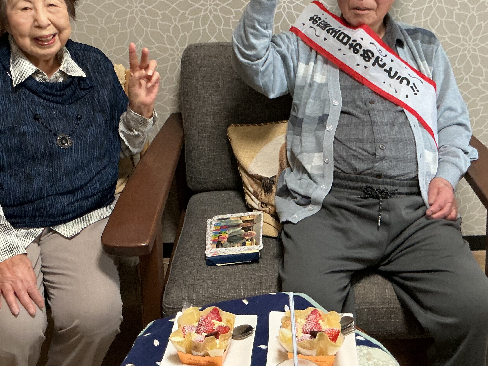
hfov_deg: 42.9
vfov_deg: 32.4
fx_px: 620
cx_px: 252
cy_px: 101
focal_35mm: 44
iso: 160
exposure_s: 1/60
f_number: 1.8
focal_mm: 3
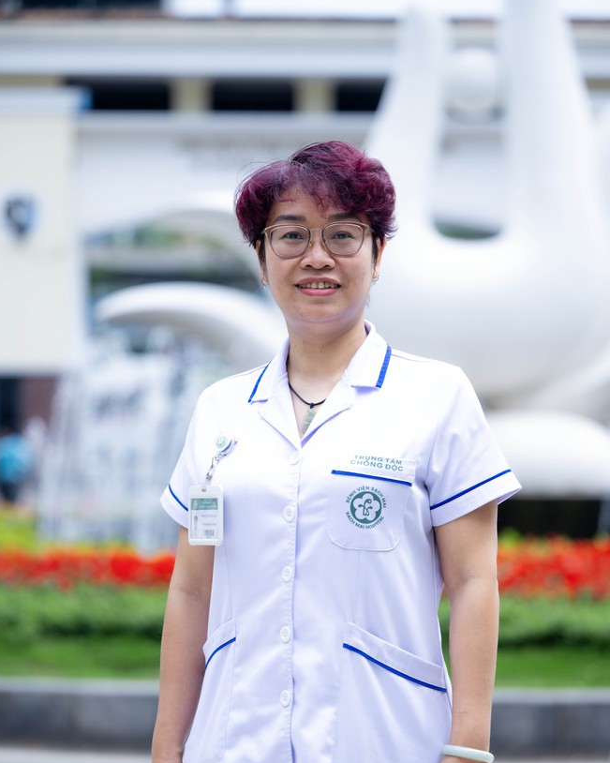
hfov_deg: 14.7
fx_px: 2370
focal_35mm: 105
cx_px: 305
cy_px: 441
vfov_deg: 18.3
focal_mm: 92
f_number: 2.8
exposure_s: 1/500
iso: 100
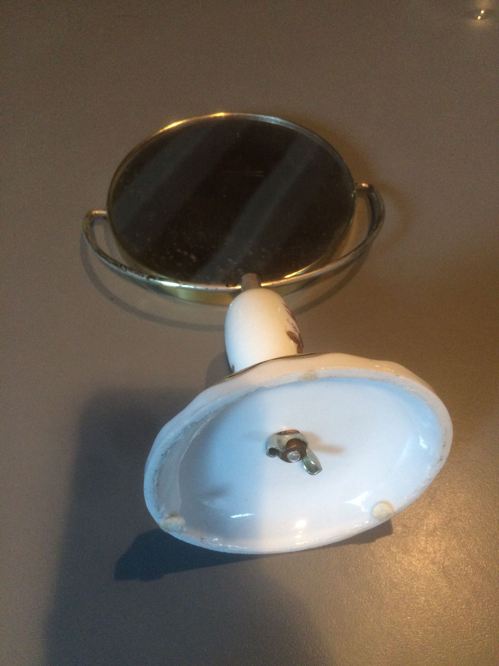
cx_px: 250
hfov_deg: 48.2
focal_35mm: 29
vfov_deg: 61.7
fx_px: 557
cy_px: 333
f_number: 2.2
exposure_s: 1/33
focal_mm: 4.15
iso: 250
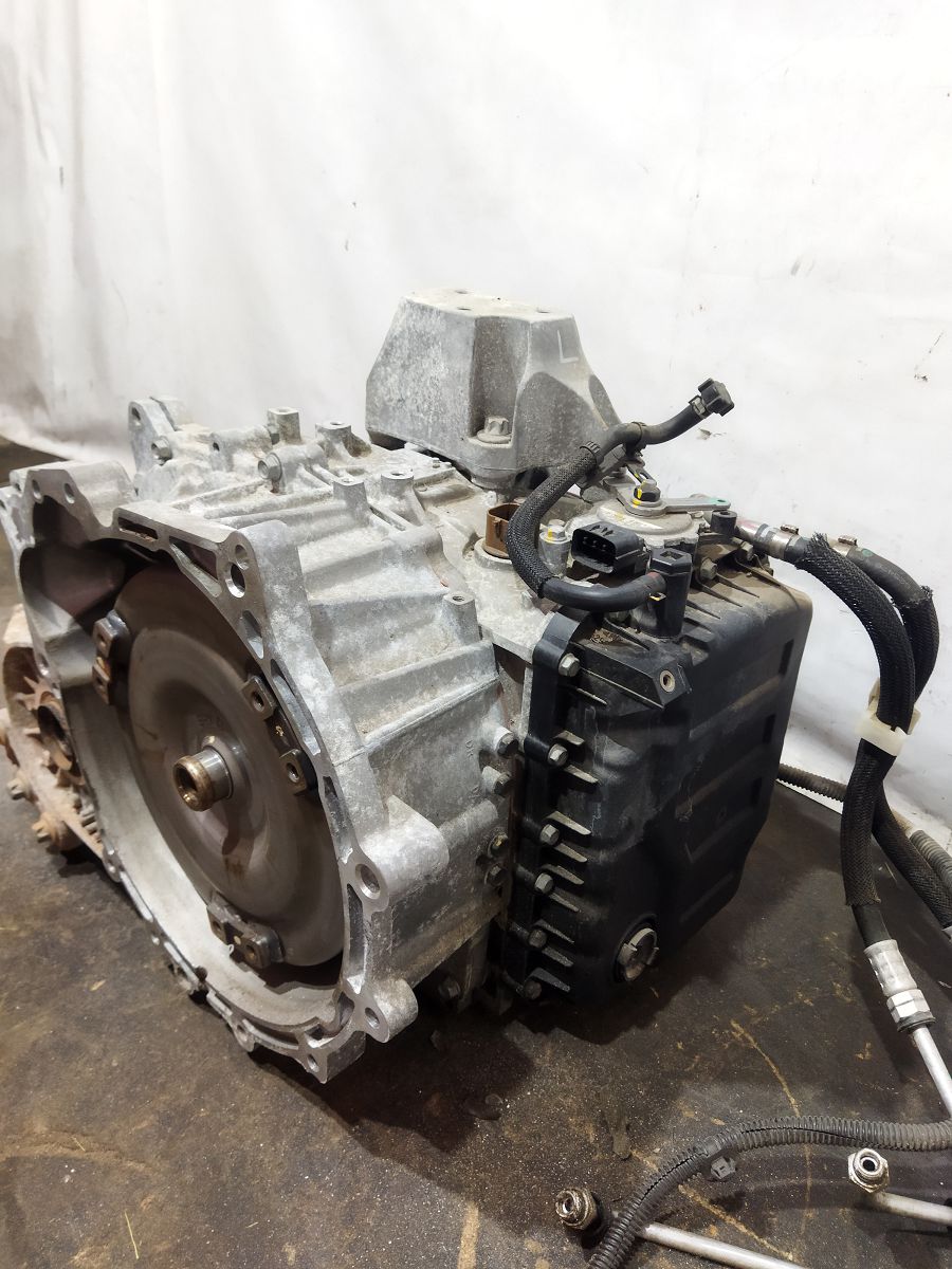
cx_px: 476
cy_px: 634
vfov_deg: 65.3
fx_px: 990
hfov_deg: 51.4
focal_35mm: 27
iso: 331
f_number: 1.79
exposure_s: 1/50
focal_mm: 4.71
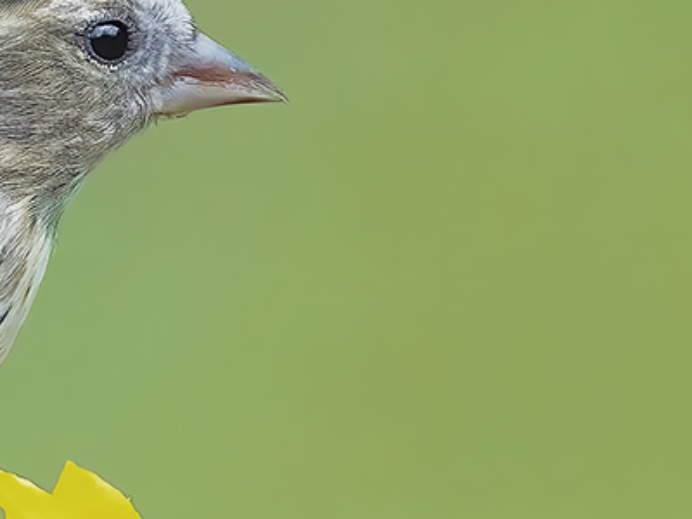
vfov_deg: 0.4
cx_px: 102
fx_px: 75425
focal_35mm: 3773
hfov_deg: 0.5
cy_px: 420
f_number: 8
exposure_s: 1/1250
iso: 4000
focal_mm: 582
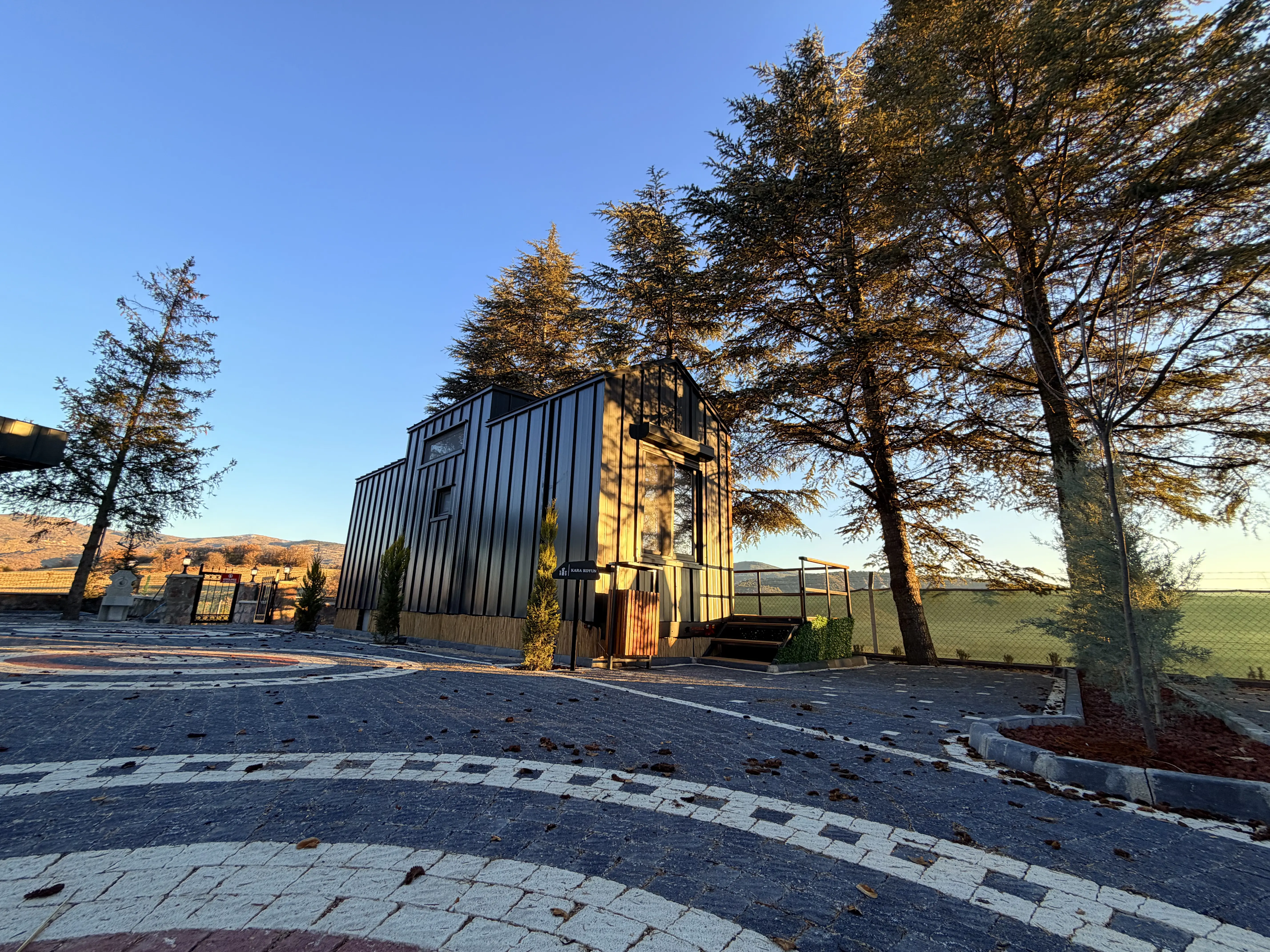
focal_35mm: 14
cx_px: 635
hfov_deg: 102.1
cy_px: 476
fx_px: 514
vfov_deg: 85.7
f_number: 2.2
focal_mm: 2.22
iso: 40
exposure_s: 1/214
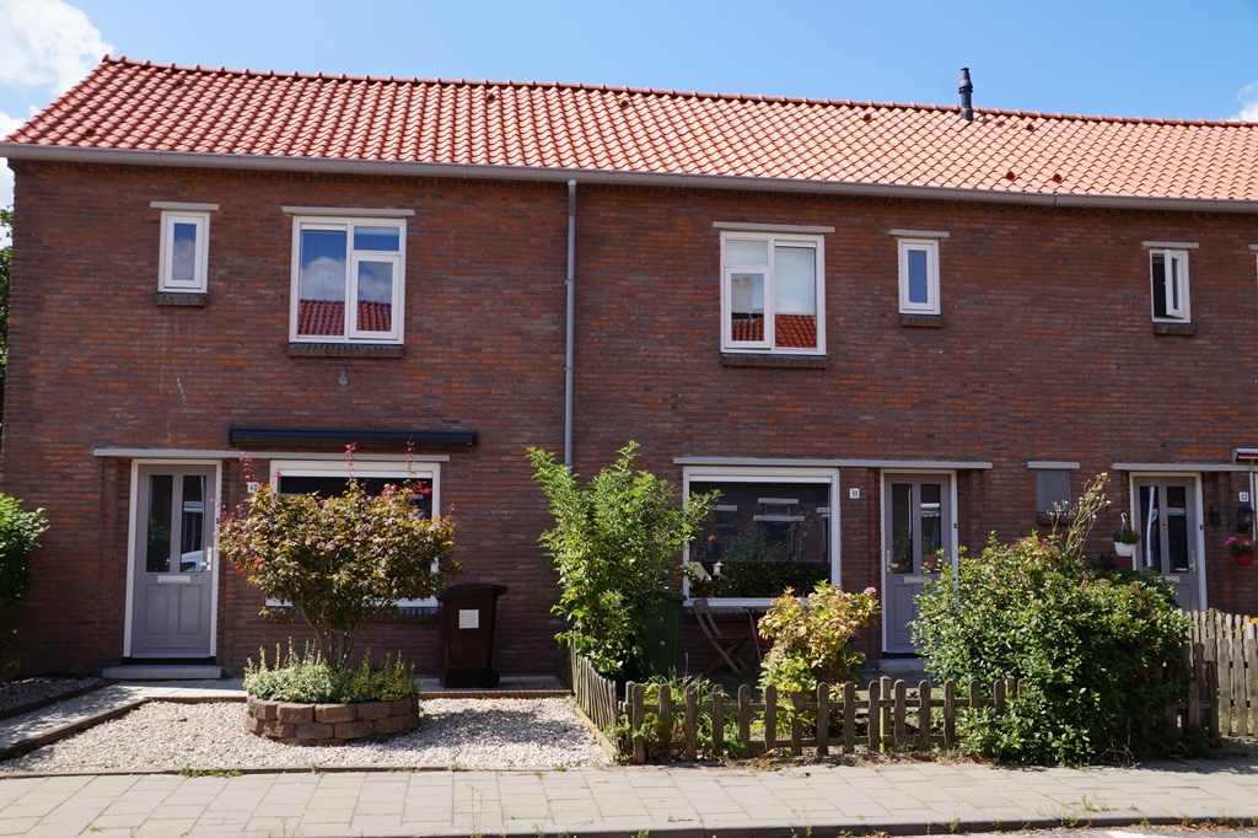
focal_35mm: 36
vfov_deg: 36.8
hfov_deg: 53.1
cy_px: 419
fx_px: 1258
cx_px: 629
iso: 100
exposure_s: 1/125
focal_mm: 24
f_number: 9
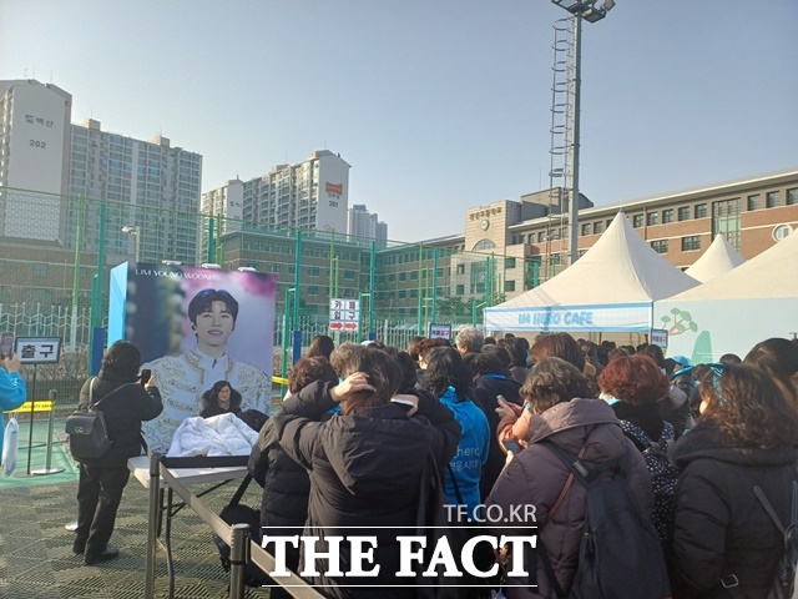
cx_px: 399
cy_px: 300
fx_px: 576
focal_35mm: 25
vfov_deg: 54.9
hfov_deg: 69.4
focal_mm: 4.65
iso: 50
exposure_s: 1/777
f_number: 1.8
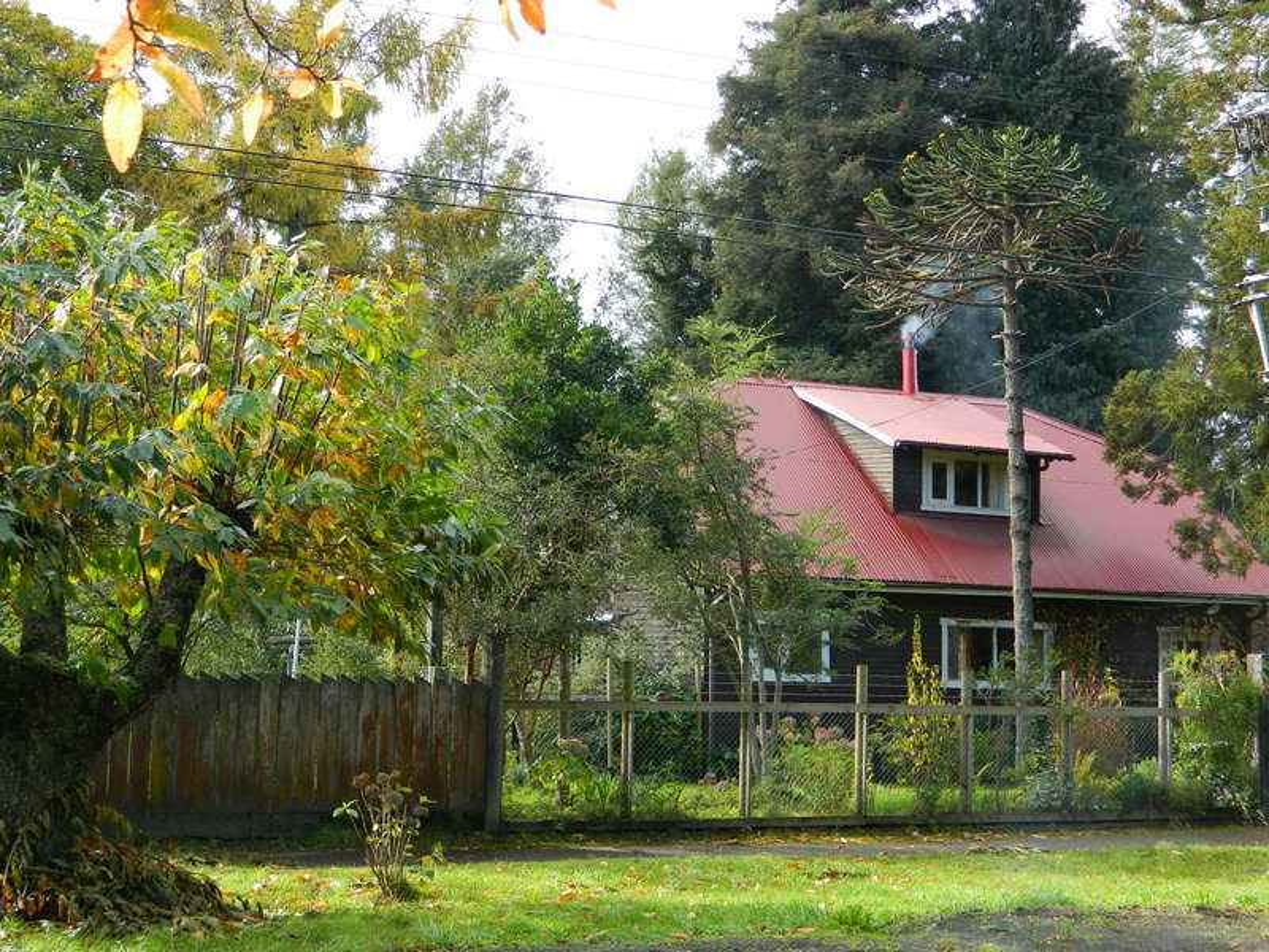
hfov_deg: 33.8
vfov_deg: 25.7
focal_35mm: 57
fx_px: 2090
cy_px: 476
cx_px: 634
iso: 80
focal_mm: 10.2
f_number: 3.8
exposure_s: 1/125
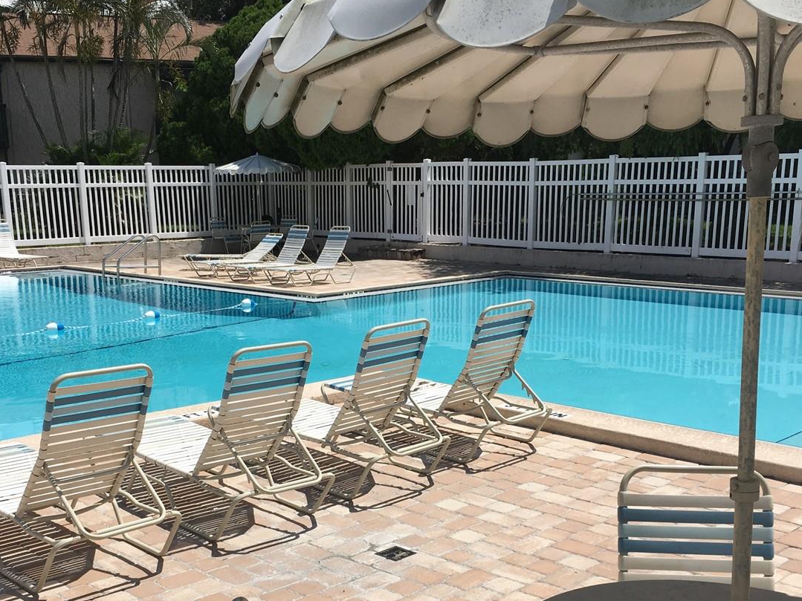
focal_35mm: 43
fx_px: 996
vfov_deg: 33.2
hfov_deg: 43.8
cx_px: 367
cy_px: 414
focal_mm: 4.15
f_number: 2.2
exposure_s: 1/2481
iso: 25
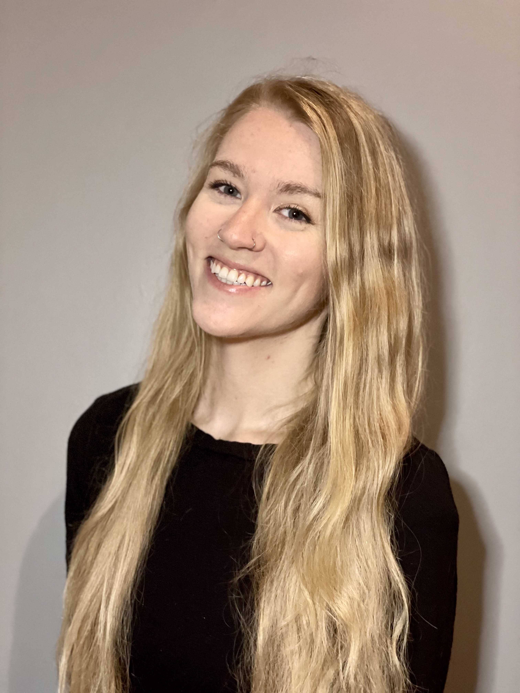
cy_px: 346
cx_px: 260
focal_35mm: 52
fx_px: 1042
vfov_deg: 36.8
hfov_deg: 28.0
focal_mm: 6
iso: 400
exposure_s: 1/24
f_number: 2
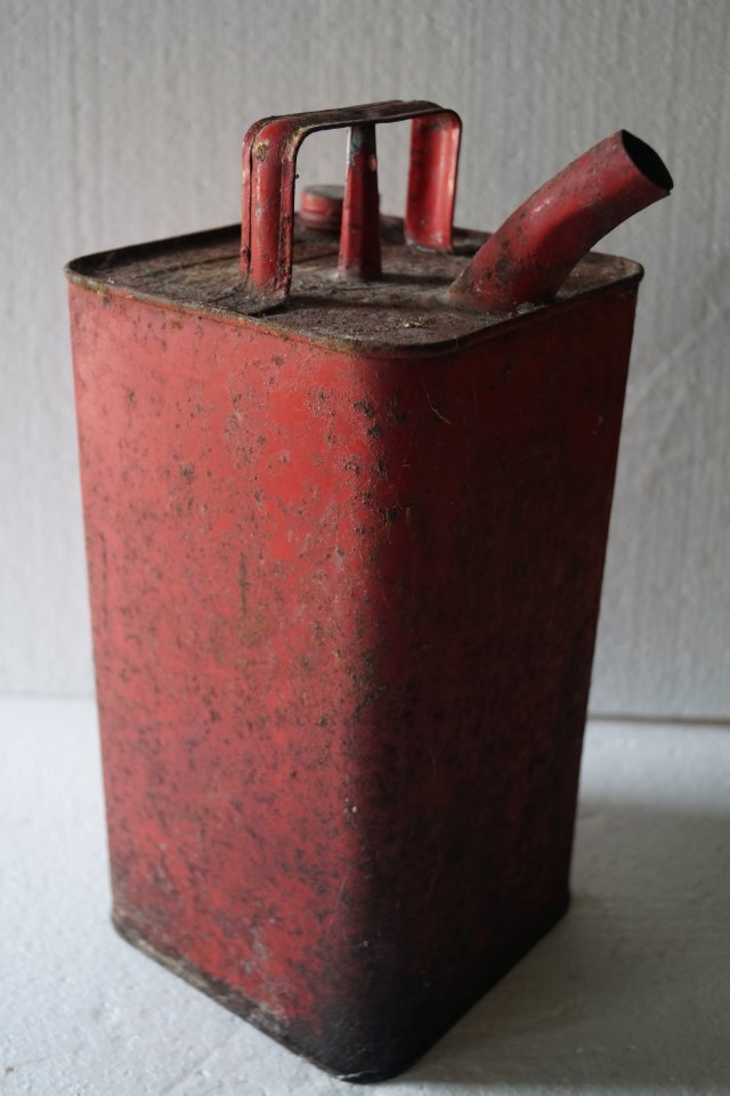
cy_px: 548
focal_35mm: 42
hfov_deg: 31.9
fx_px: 1278
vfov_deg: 46.4
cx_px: 365
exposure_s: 1/60
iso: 1250
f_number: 4.5
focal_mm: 28
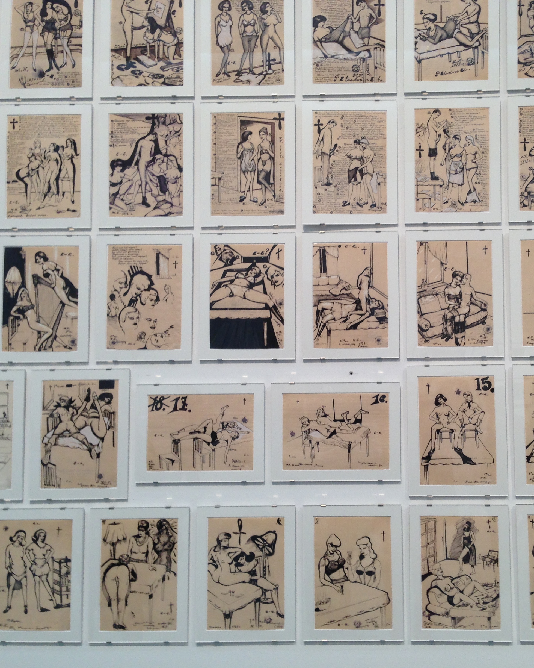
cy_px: 334
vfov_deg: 42.9
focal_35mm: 43
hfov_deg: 34.5
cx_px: 366
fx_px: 849
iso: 64
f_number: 2.4
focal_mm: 4.13
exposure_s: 1/40
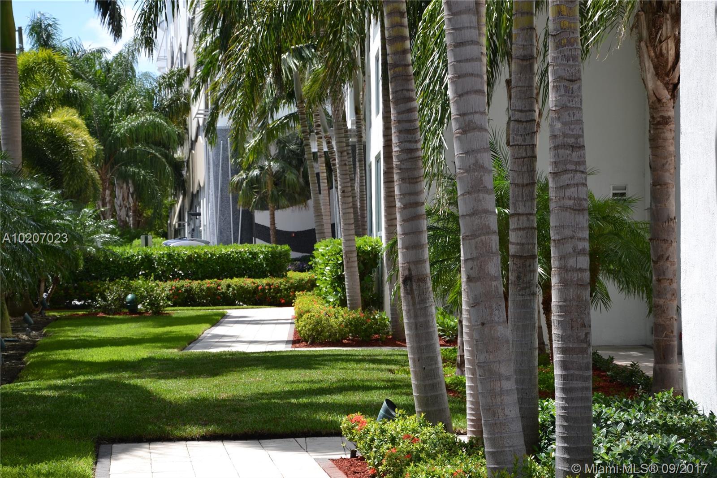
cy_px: 239
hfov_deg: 23.4
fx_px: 1732
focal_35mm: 87
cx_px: 358
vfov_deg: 15.7
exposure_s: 1/200
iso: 100
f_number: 7.1
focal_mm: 58
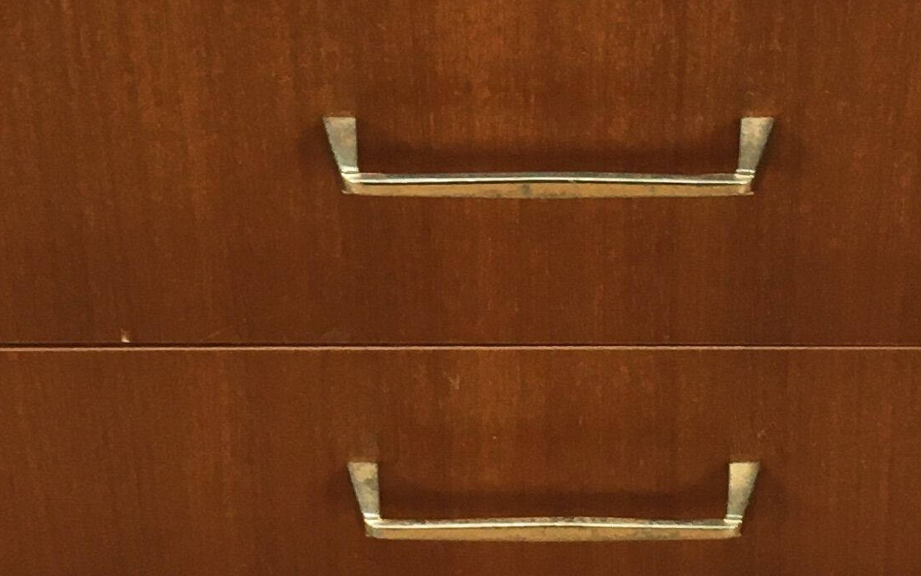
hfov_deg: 18.4
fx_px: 2837
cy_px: -189
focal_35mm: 113
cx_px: 509
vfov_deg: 11.3
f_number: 2.2
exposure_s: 1/33
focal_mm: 4.15
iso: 50
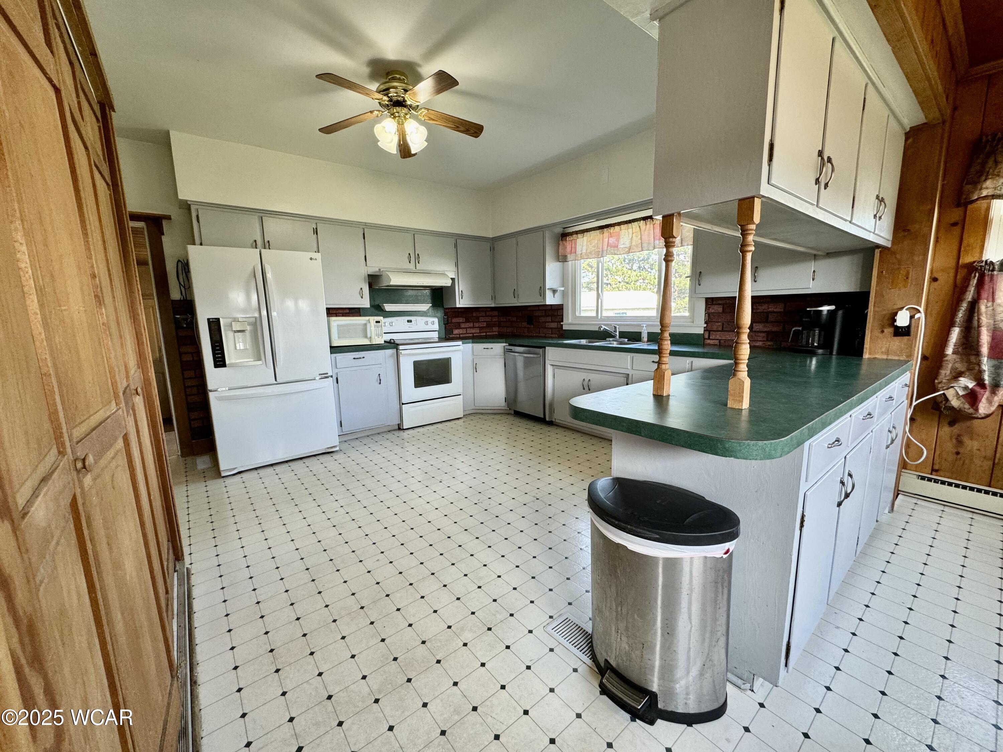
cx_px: 502
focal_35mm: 14
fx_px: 406
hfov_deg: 102.1
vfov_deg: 85.7
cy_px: 376
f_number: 2.2
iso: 160
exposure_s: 1/120
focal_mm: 2.22
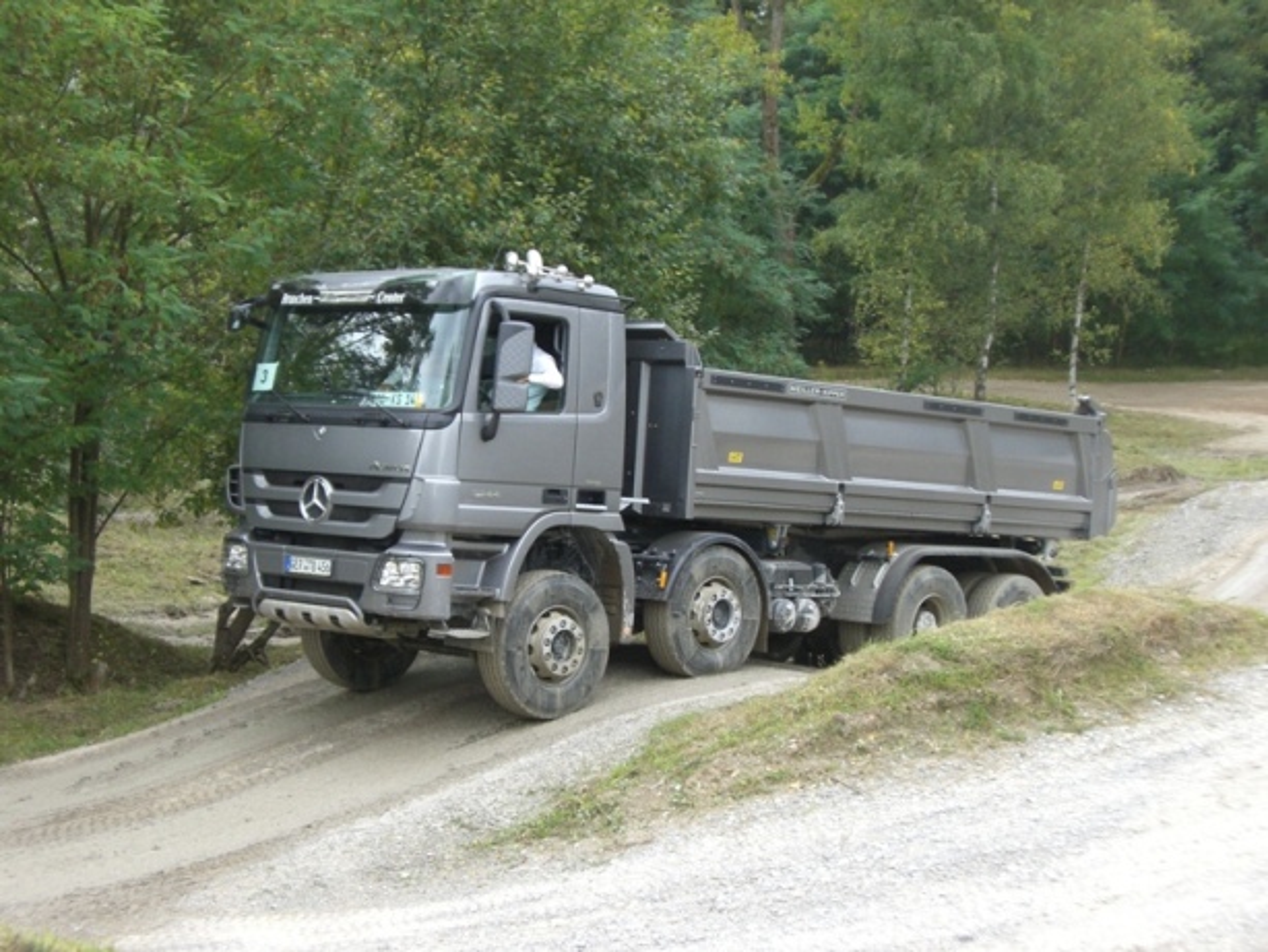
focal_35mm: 66
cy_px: 476
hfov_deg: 29.4
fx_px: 2419
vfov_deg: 22.3
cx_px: 634
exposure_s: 1/80
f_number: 3.6
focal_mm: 10.7
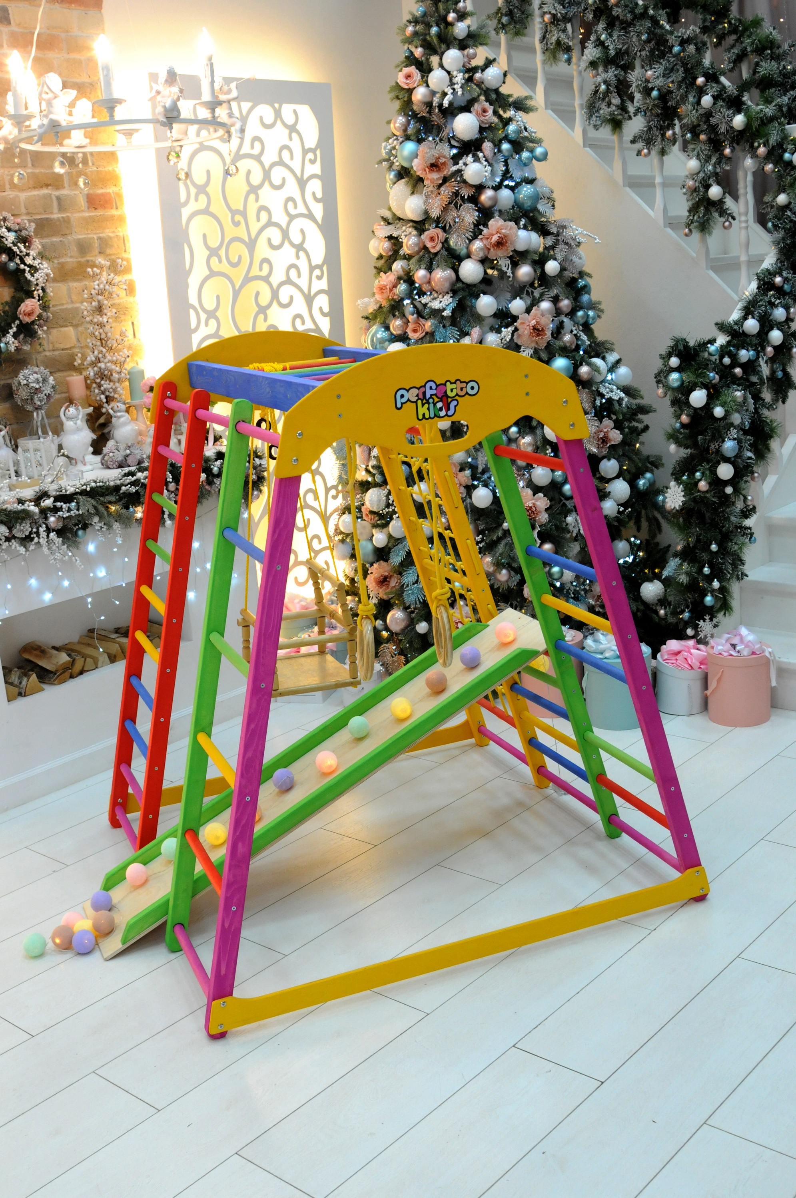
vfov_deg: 53.2
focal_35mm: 36
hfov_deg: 36.8
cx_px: 398
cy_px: 599
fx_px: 1197
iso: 1000
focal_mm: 24
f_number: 5.6
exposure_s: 1/60
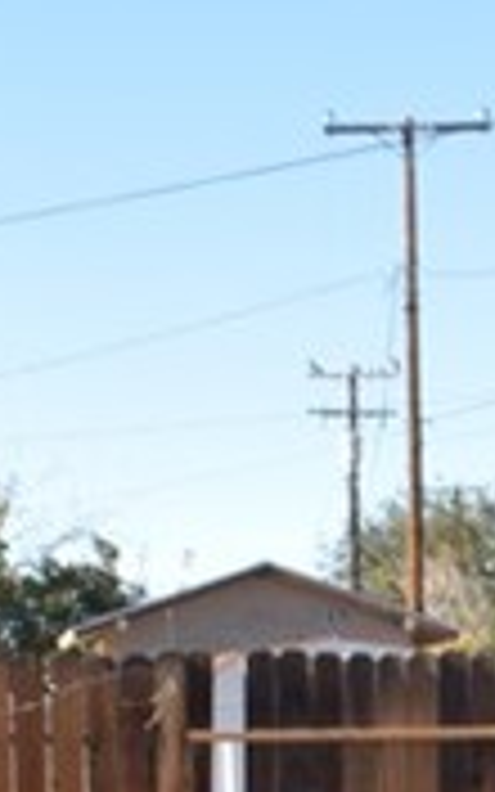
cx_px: 1048
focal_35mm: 178
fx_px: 3842
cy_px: 1406
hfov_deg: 7.1
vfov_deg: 11.0
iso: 100
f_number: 7.1
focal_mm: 20
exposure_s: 1/200
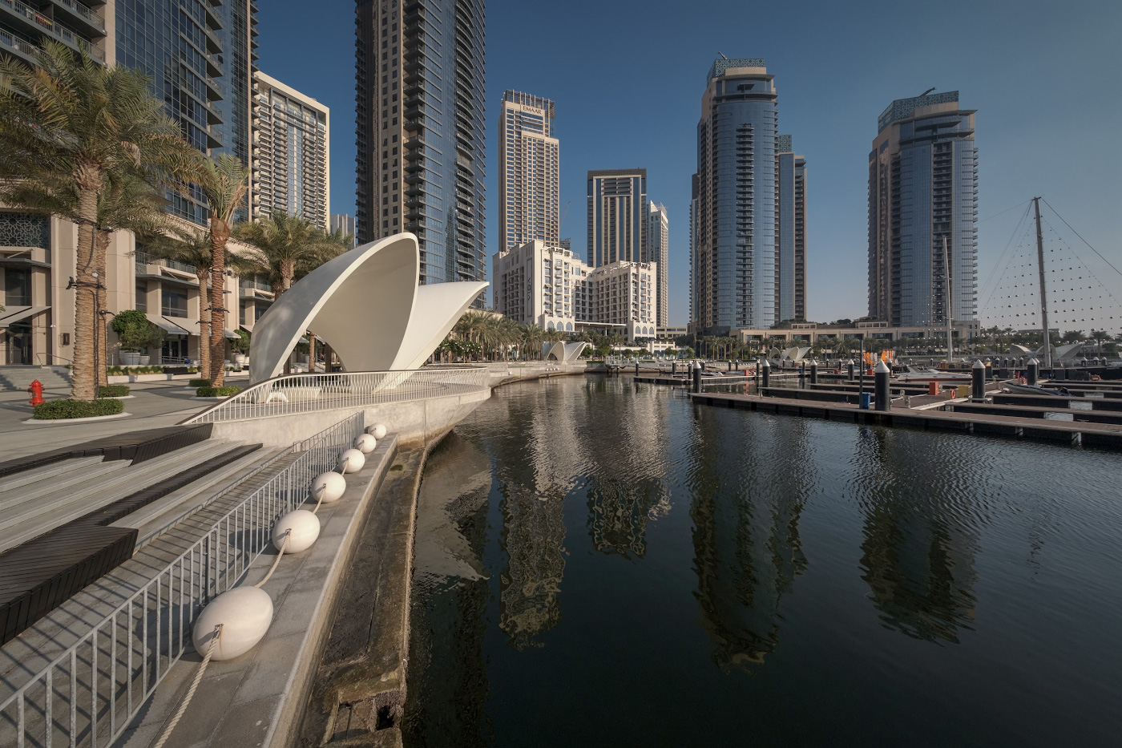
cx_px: 561
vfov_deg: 90.0
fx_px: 374
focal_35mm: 12
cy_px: 374
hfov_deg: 112.6
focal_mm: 8
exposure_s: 1/680
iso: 500
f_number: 11
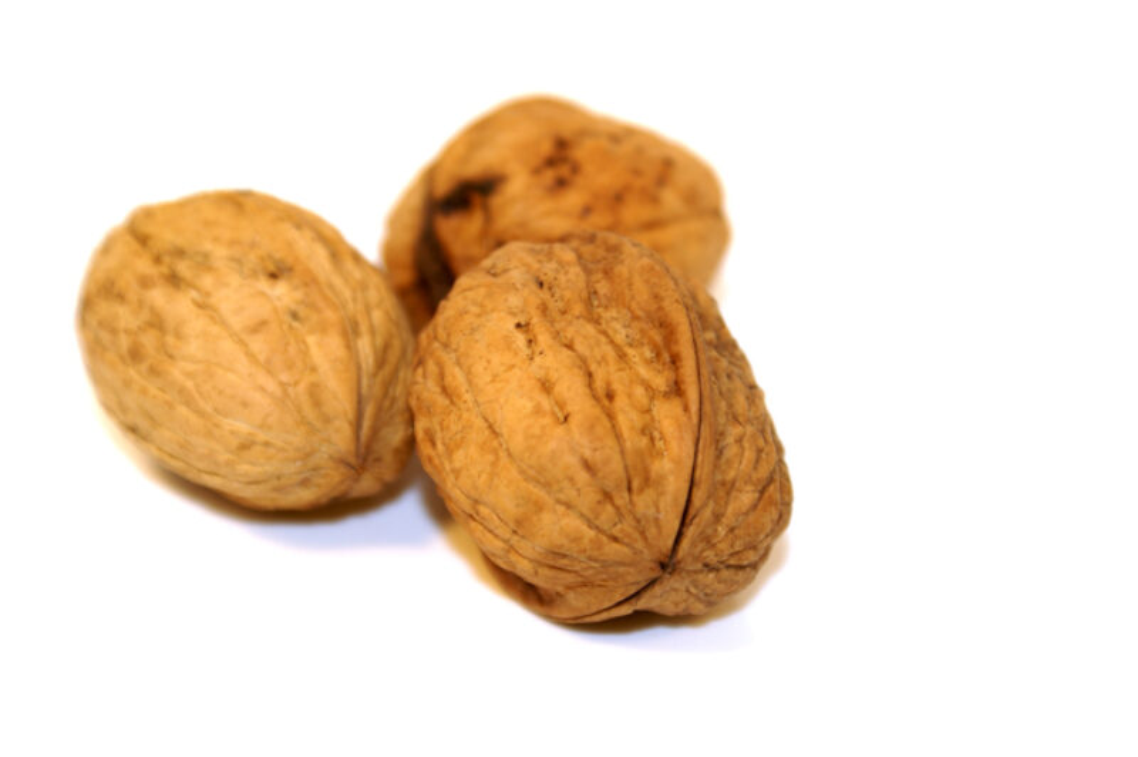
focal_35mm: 90
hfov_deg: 22.6
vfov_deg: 15.2
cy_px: 378
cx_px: 569
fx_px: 2843
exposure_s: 1/125
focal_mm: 60
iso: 100
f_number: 6.3
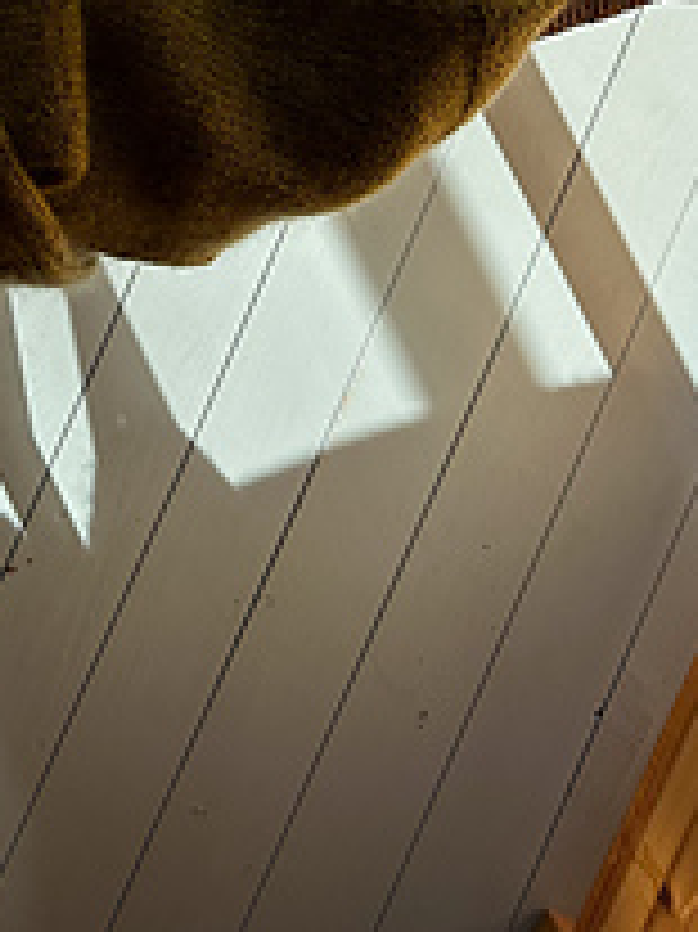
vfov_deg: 29.0
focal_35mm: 58
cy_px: -171
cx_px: -2
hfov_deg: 24.1
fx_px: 1561
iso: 80
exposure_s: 1/1453
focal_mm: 6.86
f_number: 1.78
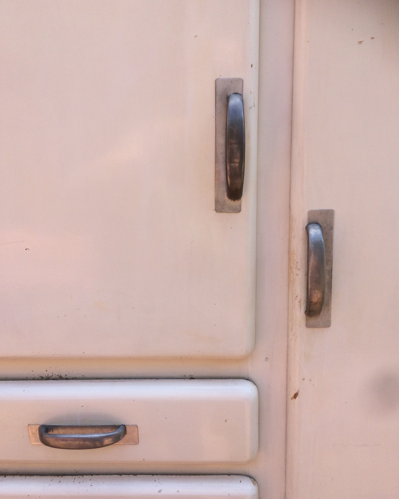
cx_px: 200
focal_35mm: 31
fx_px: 458
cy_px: 257
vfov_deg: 57.2
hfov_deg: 47.1
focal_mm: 4.15
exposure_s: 1/720
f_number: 2.2
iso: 32
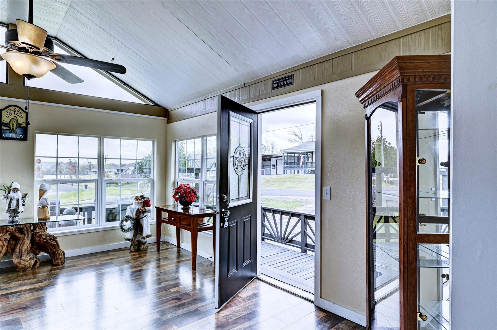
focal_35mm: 20
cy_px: 165
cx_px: 248
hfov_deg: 82.6
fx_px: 283
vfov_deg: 60.6
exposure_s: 1/125
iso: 400
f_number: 8
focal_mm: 20.5
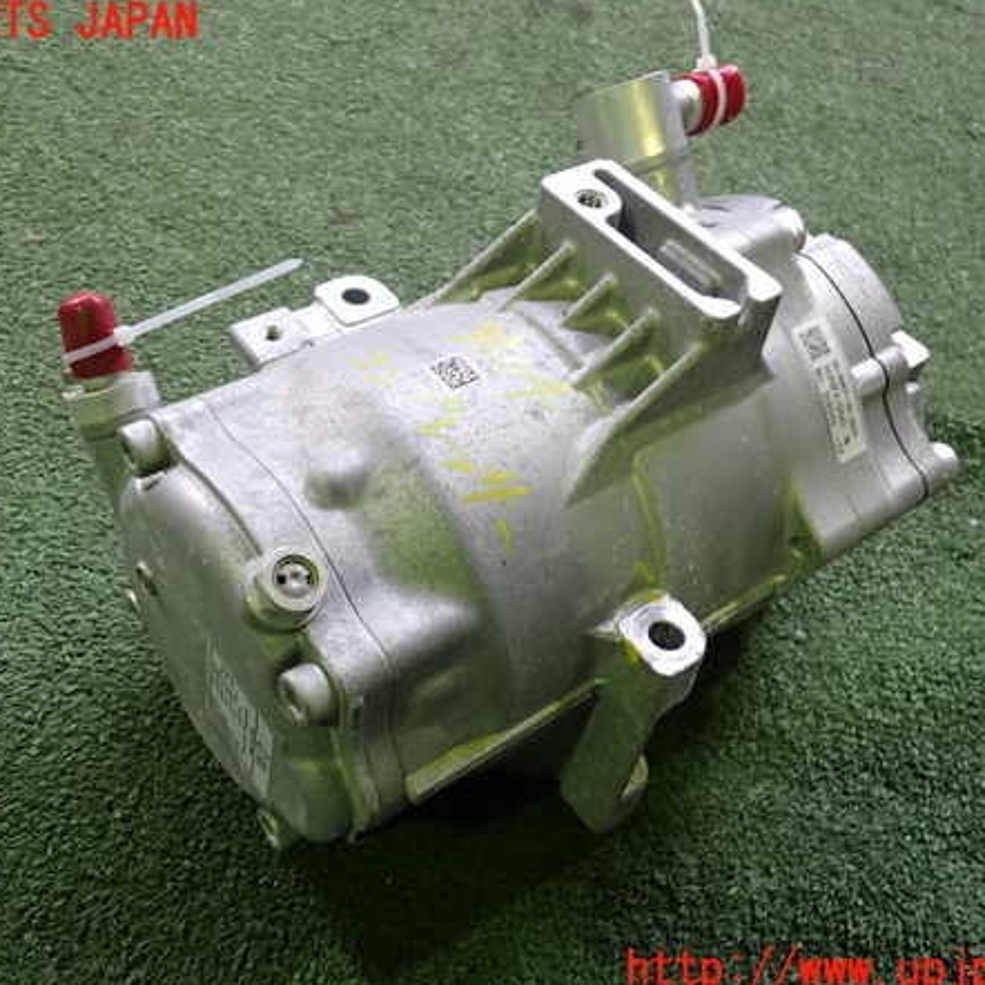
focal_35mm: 36
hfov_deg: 46.0
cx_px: 461
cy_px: 497
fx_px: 1159
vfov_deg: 46.0
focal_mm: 5.4
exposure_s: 1/30
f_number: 2.3
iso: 250
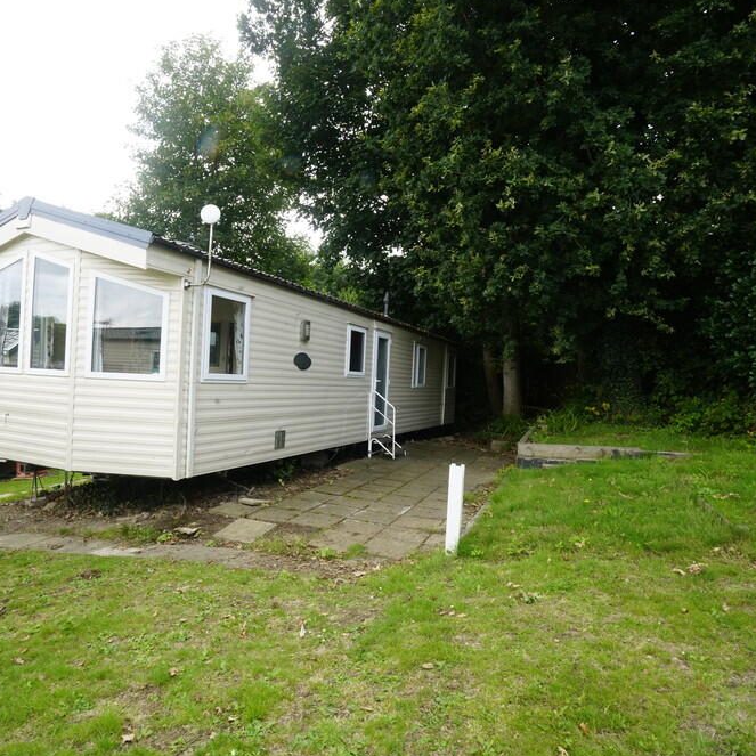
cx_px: 347
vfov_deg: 72.1
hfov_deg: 72.0
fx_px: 519
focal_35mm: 21
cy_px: 384
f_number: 18
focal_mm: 16
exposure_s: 1/60
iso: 1000
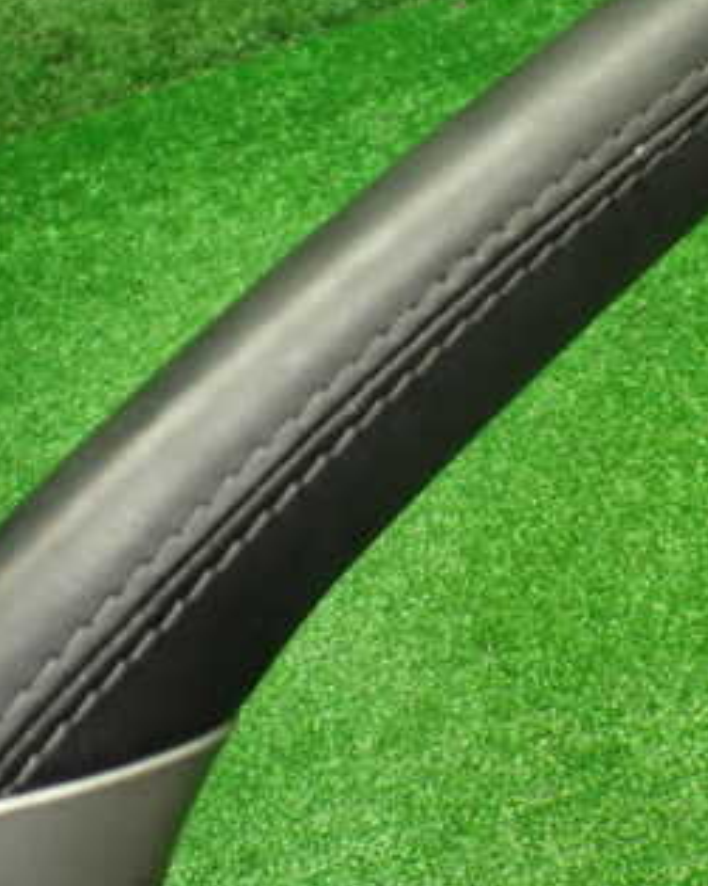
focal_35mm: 56
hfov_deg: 27.0
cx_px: 454
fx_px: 1467
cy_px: 327
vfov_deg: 33.4
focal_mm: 5.4
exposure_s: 1/125
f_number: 2.3
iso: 800
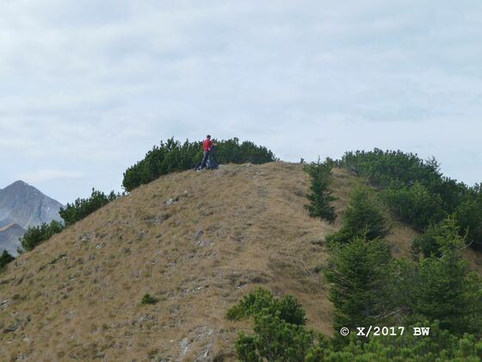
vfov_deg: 14.4
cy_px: 181
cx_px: 241
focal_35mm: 103
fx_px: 1434
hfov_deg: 19.1
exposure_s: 1/640
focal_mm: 17.5
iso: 160
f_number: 4.7
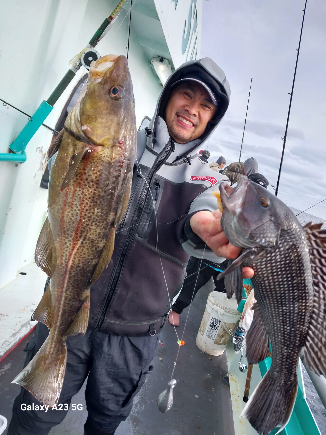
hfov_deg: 53.1
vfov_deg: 67.3
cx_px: 163
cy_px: 218
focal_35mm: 26
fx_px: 326
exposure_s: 1/260
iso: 20
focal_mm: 4
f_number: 1.8
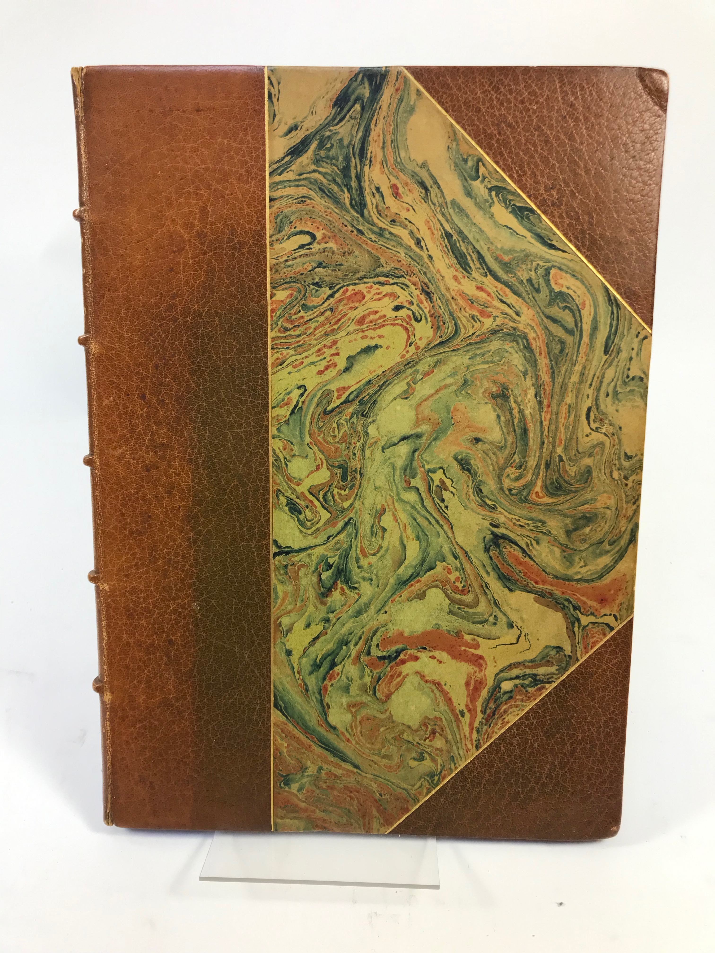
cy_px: 476
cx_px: 358
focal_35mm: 28
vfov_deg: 63.4
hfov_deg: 49.7
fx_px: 771
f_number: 1.8
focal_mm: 3.99
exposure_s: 1/100
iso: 40
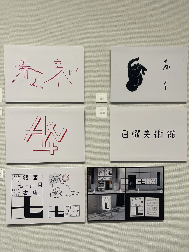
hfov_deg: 54.9
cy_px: 126
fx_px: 182
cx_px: 94
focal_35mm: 25
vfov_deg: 69.4
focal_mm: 5.1
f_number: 1.6
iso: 125
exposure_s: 1/100
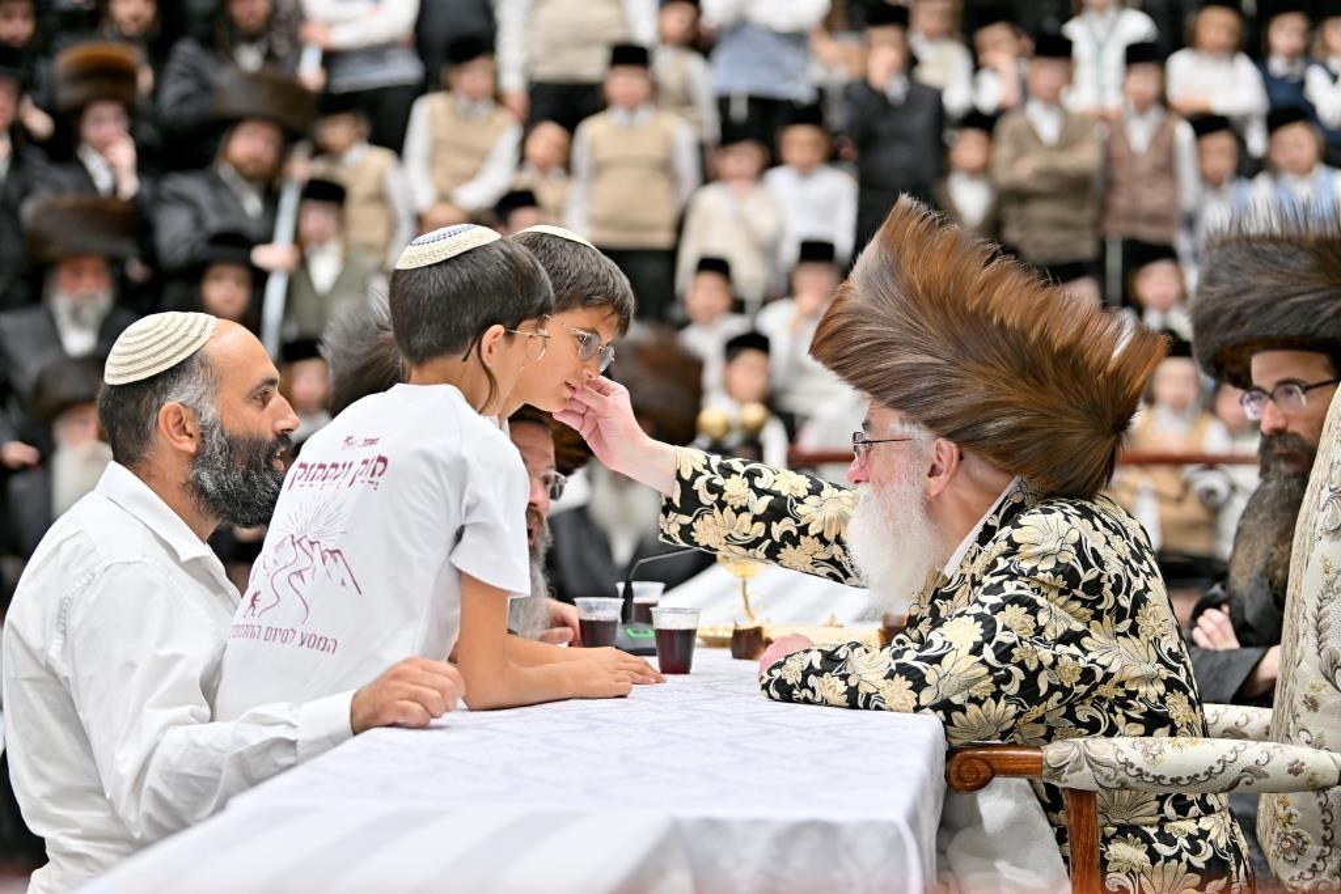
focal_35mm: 105
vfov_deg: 13.0
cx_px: 670
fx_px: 3912
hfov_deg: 19.5
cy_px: 447
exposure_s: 1/160
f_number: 2.8
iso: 160
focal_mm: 105
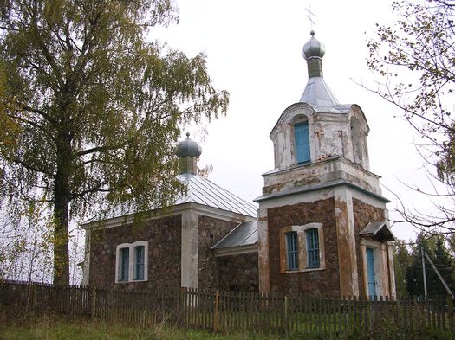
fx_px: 499
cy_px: 170
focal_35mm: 38
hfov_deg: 49.0
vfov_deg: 37.7
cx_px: 228
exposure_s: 1/352
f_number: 2.8
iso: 141
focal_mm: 5.8
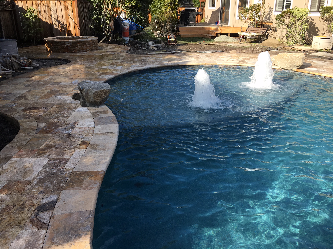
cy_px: 124
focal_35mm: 29
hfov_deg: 61.7
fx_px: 279
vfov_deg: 48.2
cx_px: 166
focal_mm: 4.15
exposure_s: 1/746
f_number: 2.2
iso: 25
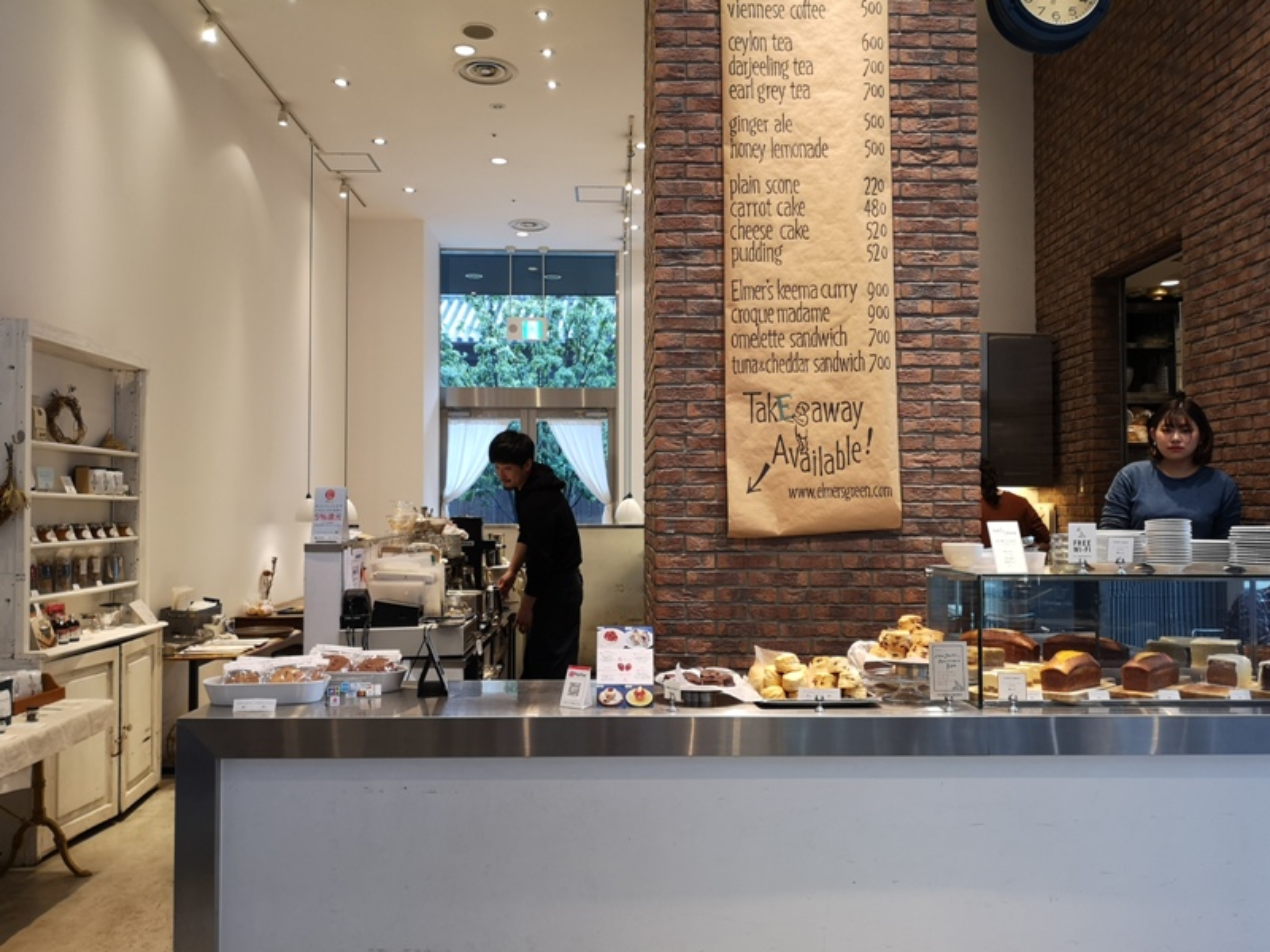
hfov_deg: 65.3
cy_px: 476
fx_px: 991
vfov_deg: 51.4
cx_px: 635
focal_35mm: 27
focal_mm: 3.95
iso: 160
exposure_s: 1/60
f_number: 1.8
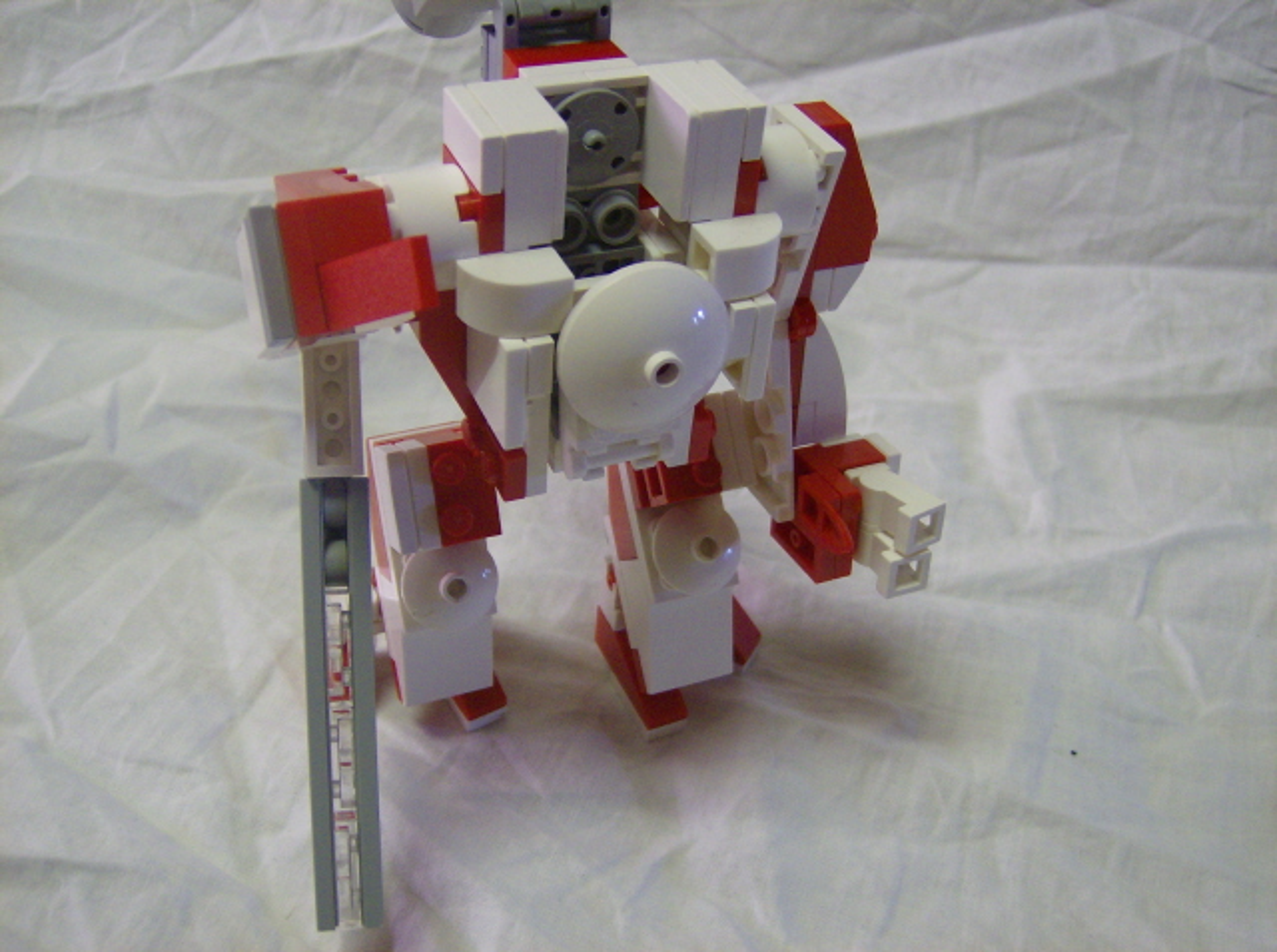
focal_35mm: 36
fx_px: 1325
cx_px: 638
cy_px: 476
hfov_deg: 51.5
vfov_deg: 39.5
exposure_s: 1/36
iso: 200
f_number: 2.8
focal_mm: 6
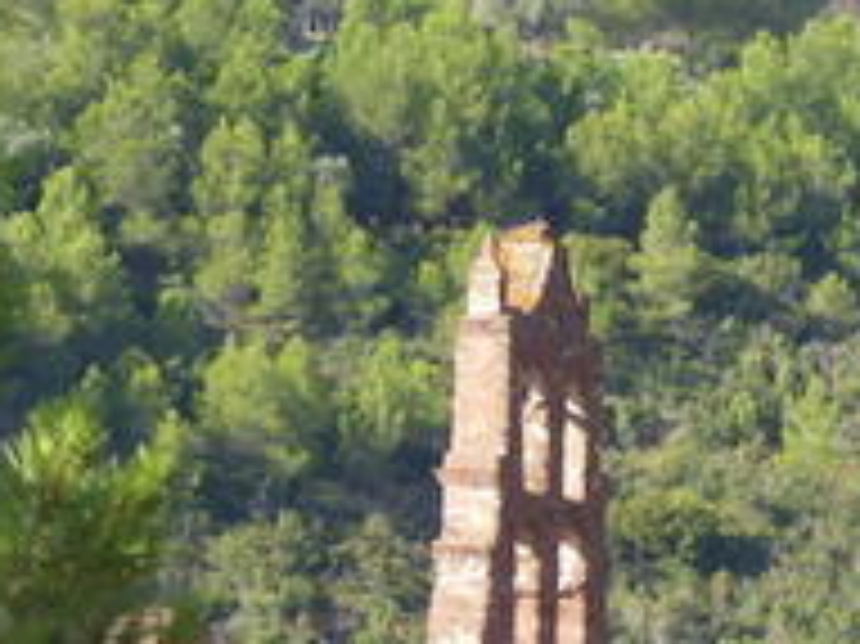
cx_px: 986
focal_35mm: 415
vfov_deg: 3.6
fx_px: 10304
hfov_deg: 4.8
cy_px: 860
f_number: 5.2
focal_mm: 22.3
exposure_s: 1/125
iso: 100
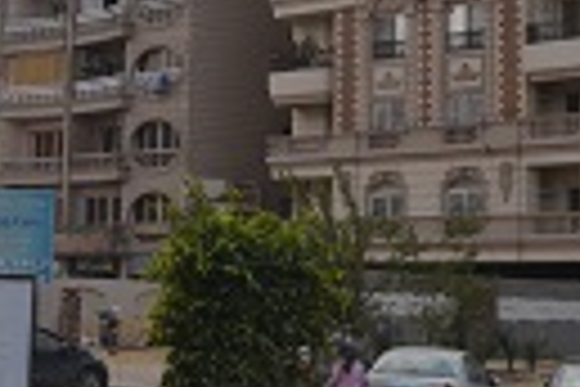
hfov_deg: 16.7
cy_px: -122
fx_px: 1949
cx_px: 63
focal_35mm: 121
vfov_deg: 11.0
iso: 100
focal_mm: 26
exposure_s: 1/200
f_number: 8
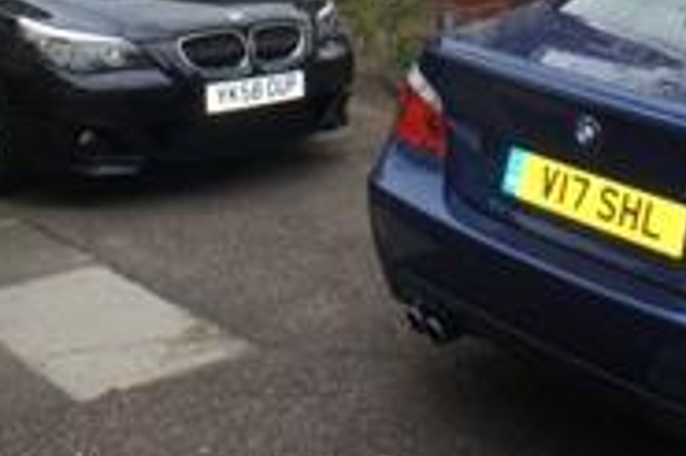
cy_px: -241
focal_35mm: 83
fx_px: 1580
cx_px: 397
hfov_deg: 24.5
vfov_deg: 15.1
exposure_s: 1/100
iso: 200
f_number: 11
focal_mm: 16
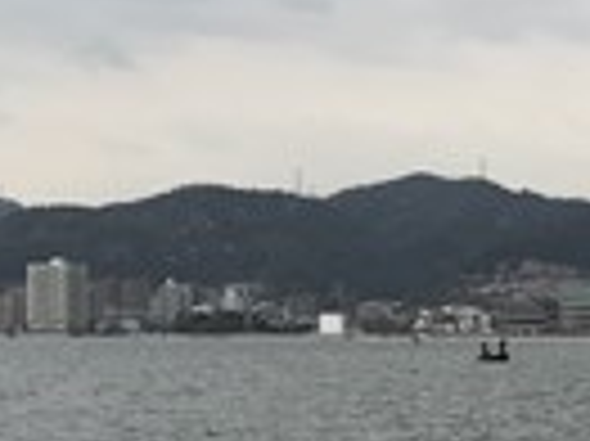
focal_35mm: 128
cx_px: 369
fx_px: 2180
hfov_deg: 15.4
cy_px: 472
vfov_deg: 11.4
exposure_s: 1/2083
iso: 20
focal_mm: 3.99
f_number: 1.8
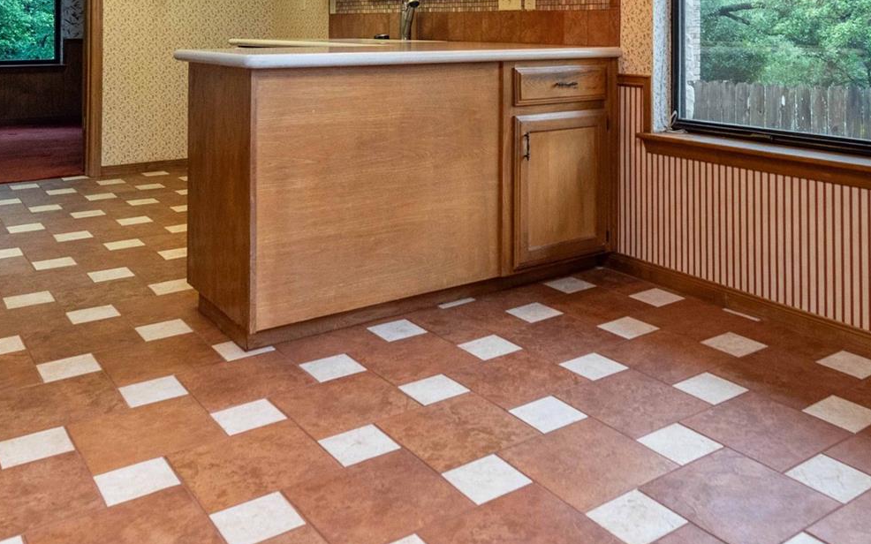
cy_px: 1
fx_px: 854
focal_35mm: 36
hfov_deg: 53.8
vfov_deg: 32.5
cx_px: 503
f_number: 5.6
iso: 800
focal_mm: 17
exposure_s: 1/125
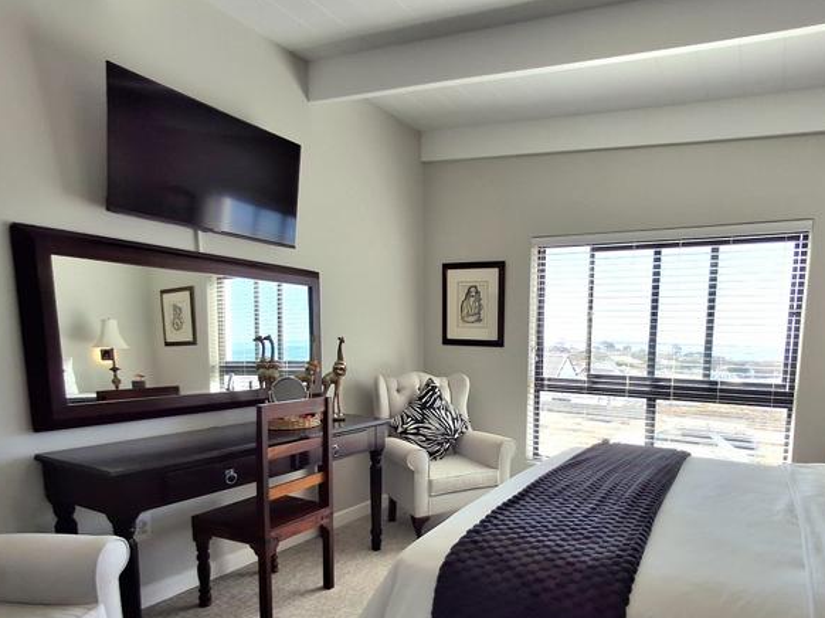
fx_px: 524
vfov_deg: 59.4
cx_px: 505
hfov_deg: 75.4
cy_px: 420
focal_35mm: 22
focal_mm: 1.64
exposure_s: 1/435
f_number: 2.2
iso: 40
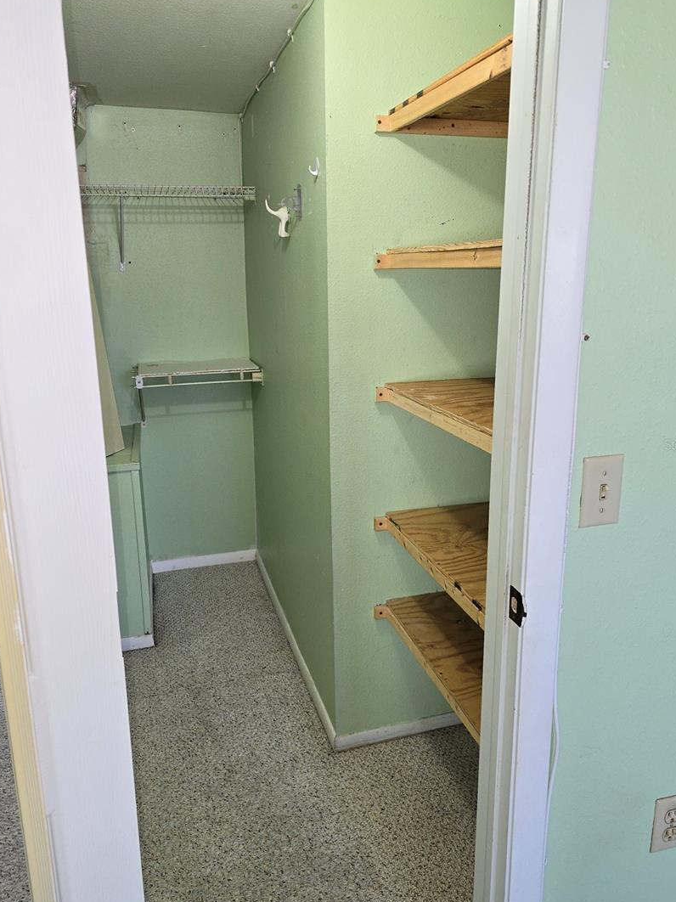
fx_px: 677
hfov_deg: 53.0
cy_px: 444
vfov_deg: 67.3
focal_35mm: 26
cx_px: 342
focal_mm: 6.3
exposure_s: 1/60
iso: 125
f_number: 1.7
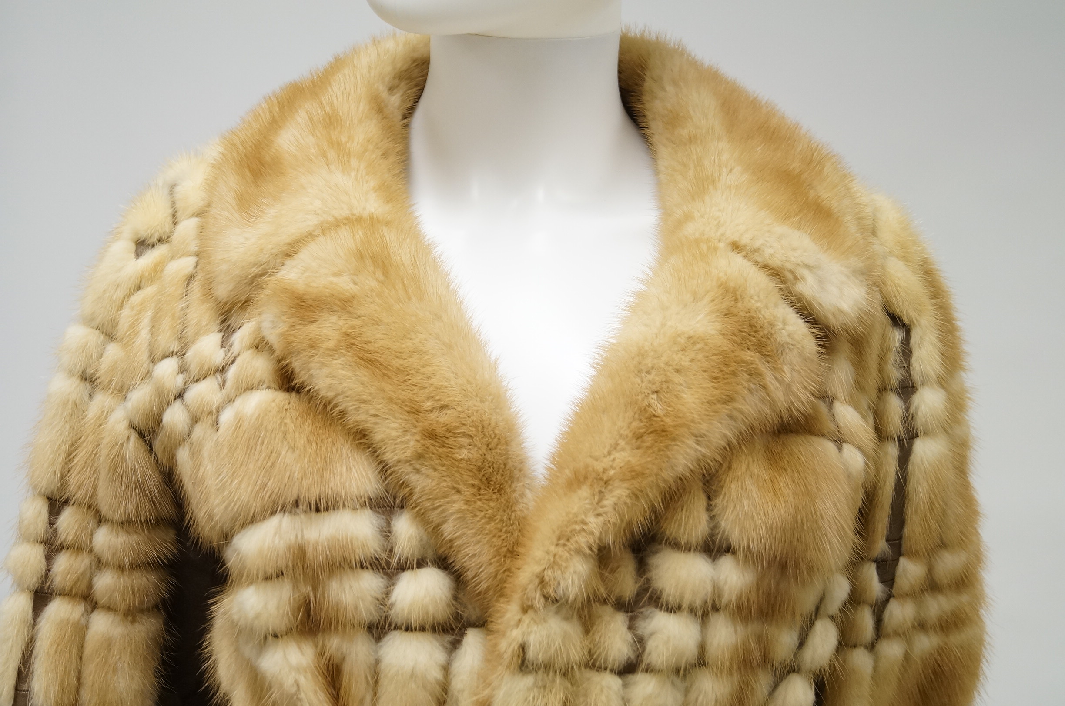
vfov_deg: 29.8
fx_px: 1329
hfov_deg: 43.7
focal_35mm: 45
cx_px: 532
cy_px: 353
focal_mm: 30
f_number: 4.5
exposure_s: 1/60
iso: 800
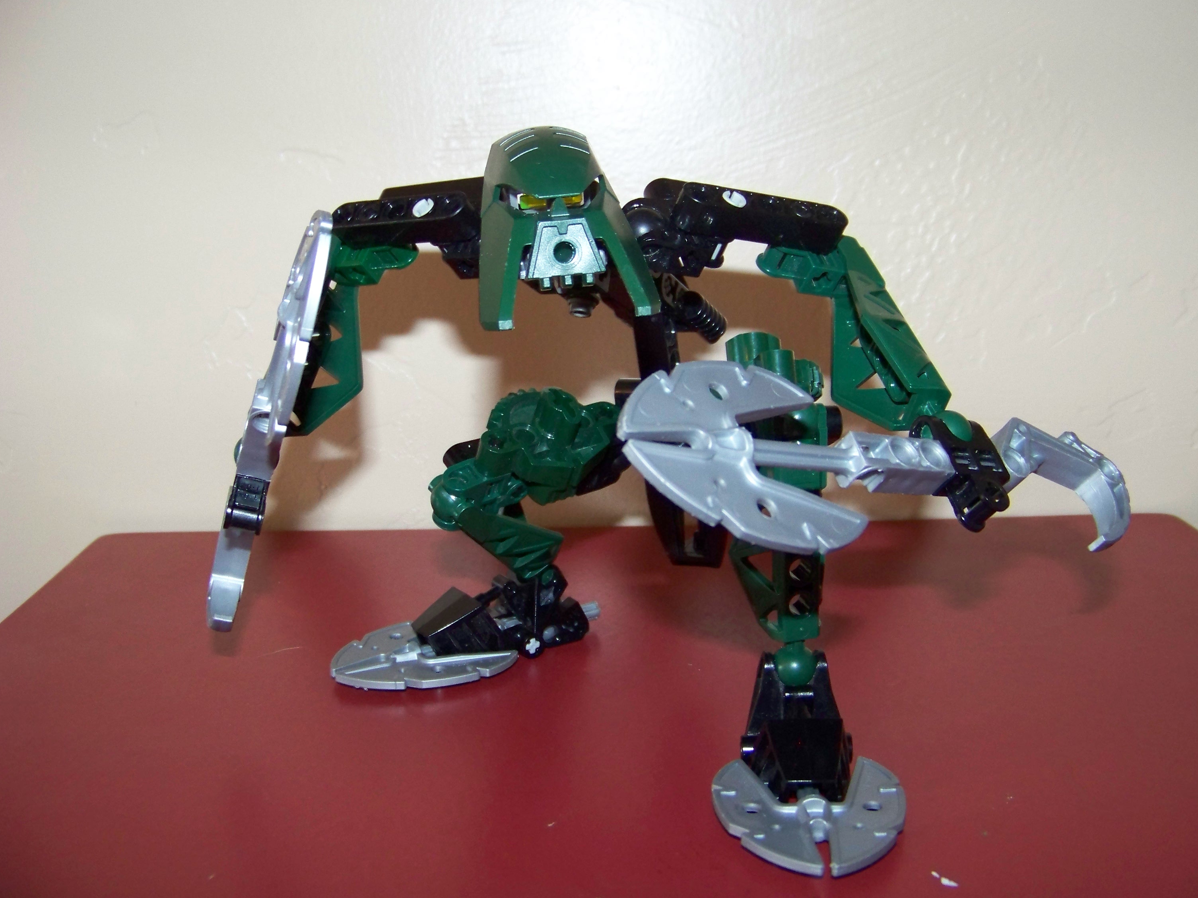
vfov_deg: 36.8
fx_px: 1350
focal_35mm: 39
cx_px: 630
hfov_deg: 47.8
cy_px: 431
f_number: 2.8
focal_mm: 5.85
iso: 200
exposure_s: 1/30
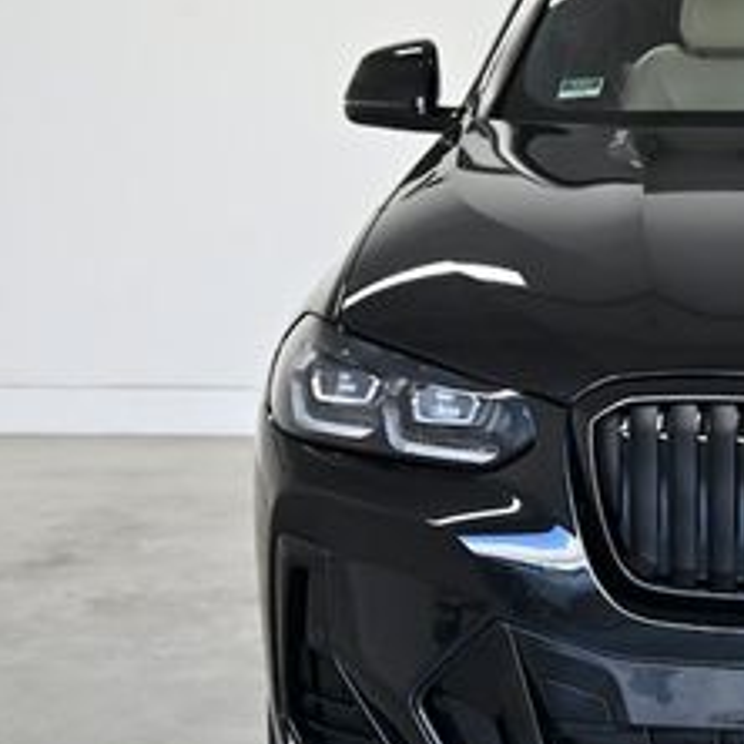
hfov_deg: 15.5
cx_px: 898
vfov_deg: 16.1
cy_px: 330
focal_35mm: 108
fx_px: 2626
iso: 2000
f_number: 5
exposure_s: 1/800
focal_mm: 44
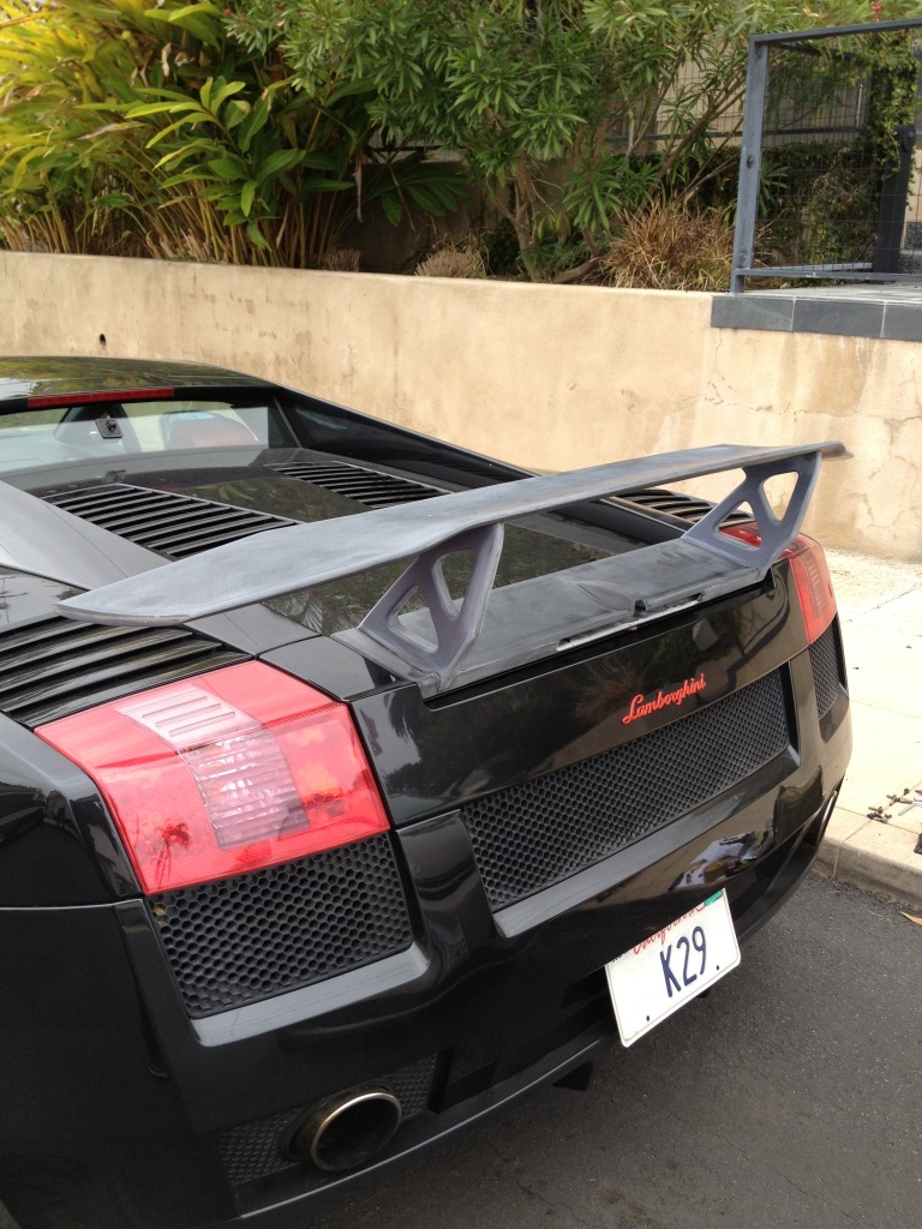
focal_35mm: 35
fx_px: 1243
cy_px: 614
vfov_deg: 52.6
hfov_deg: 40.7
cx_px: 461
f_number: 2.4
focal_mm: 4.3
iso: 64
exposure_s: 1/415
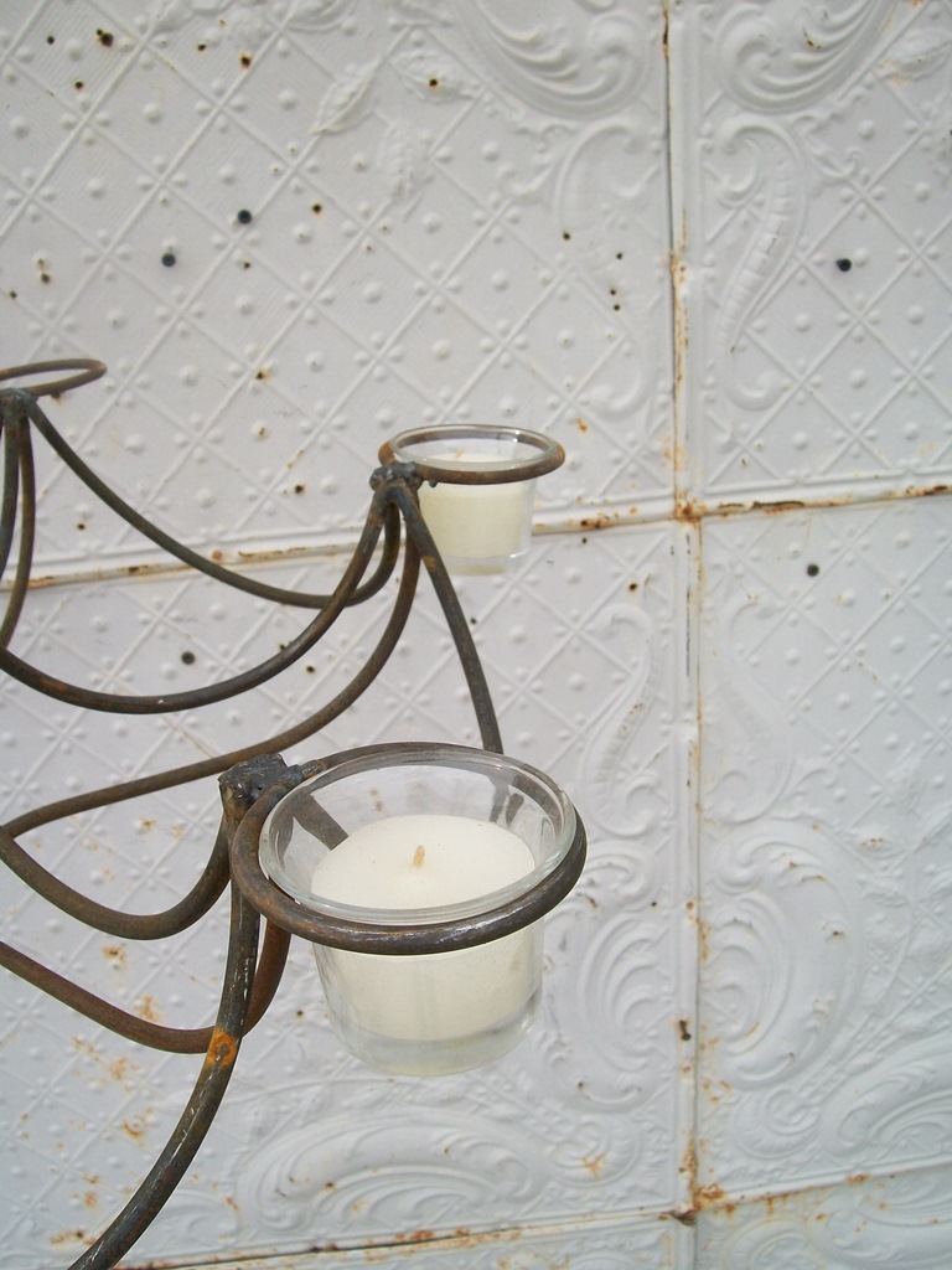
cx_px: 476
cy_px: 635
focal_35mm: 36
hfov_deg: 39.7
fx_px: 1320
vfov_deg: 51.4
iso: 80
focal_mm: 6
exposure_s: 1/400
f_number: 4.8
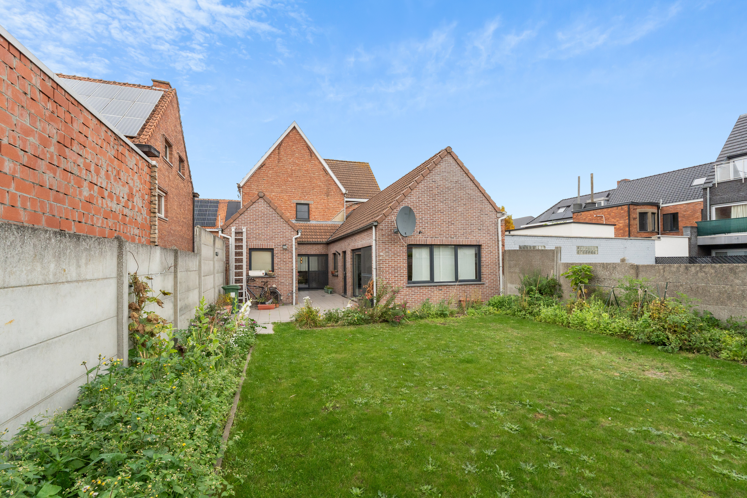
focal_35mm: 14
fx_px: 290
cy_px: 249
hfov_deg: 104.3
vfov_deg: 81.2
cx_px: 374
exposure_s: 1/500
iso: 1000
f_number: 11
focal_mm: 14
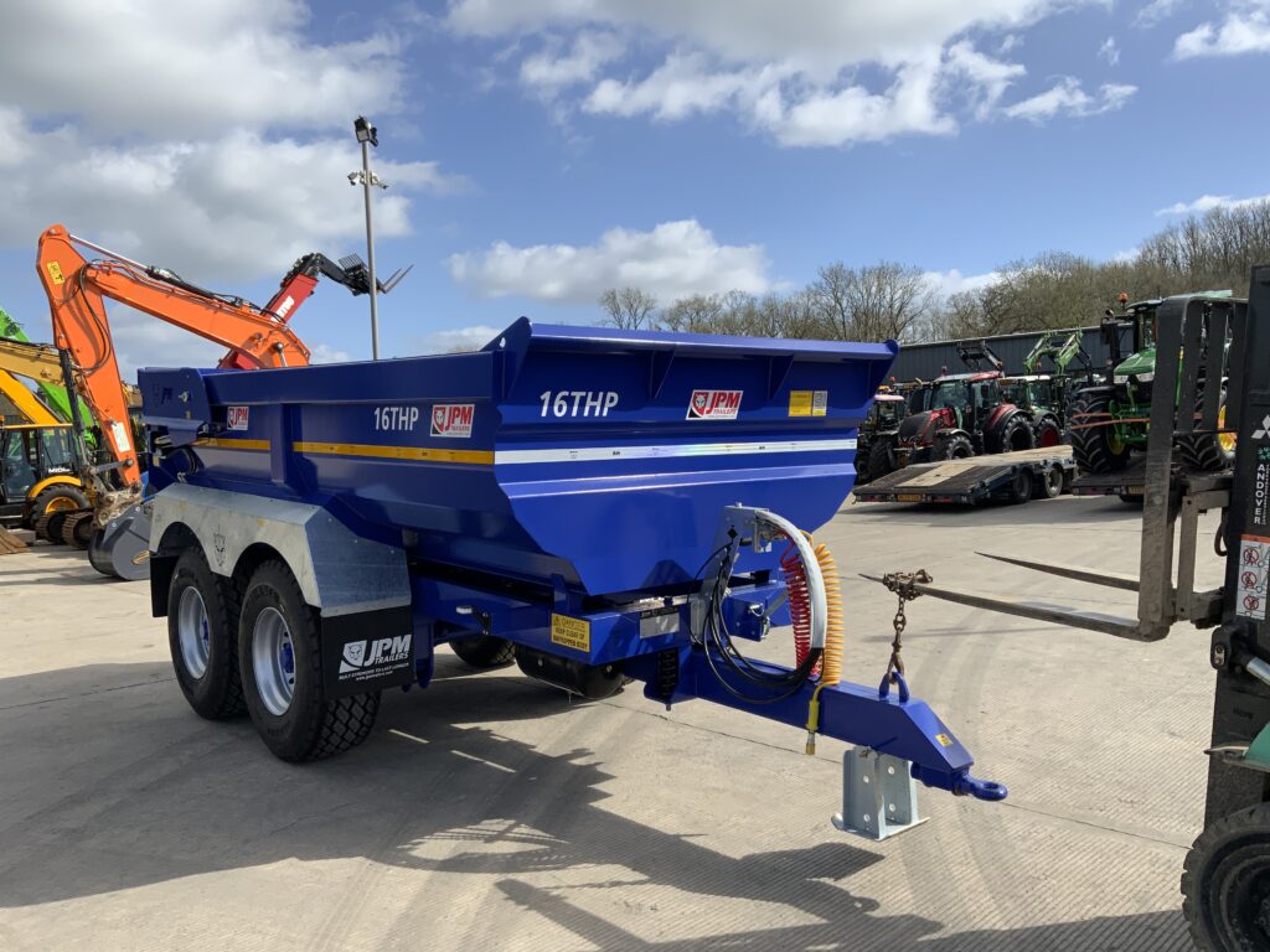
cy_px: 476
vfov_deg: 48.2
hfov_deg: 61.7
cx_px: 635
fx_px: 1064
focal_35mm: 29
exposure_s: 1/1984
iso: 16
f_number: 1.8
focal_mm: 3
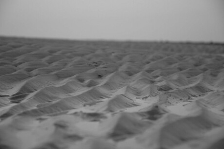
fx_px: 653
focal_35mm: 105
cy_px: 74
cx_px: 112
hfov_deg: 19.5
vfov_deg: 13.0
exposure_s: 1/80
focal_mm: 70
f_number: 4.5
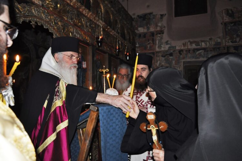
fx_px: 181
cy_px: 80
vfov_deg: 47.8
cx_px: 121
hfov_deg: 67.4
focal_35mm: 27
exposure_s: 1/60
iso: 800
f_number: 3.5
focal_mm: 18
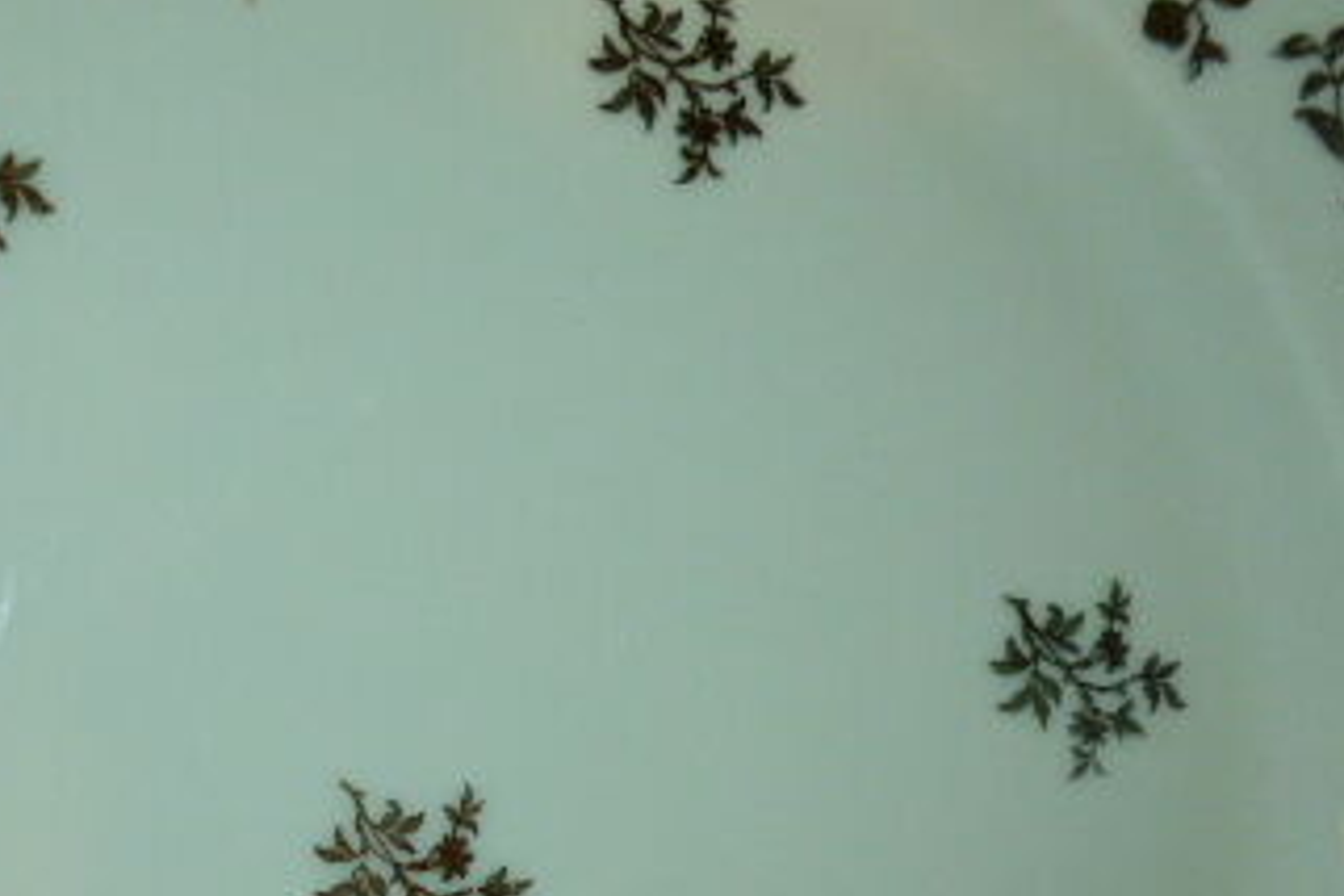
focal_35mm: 58
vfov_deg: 22.6
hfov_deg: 32.8
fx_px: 2165
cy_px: 867
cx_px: 151
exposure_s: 1/60
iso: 160
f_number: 3.3
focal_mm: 5
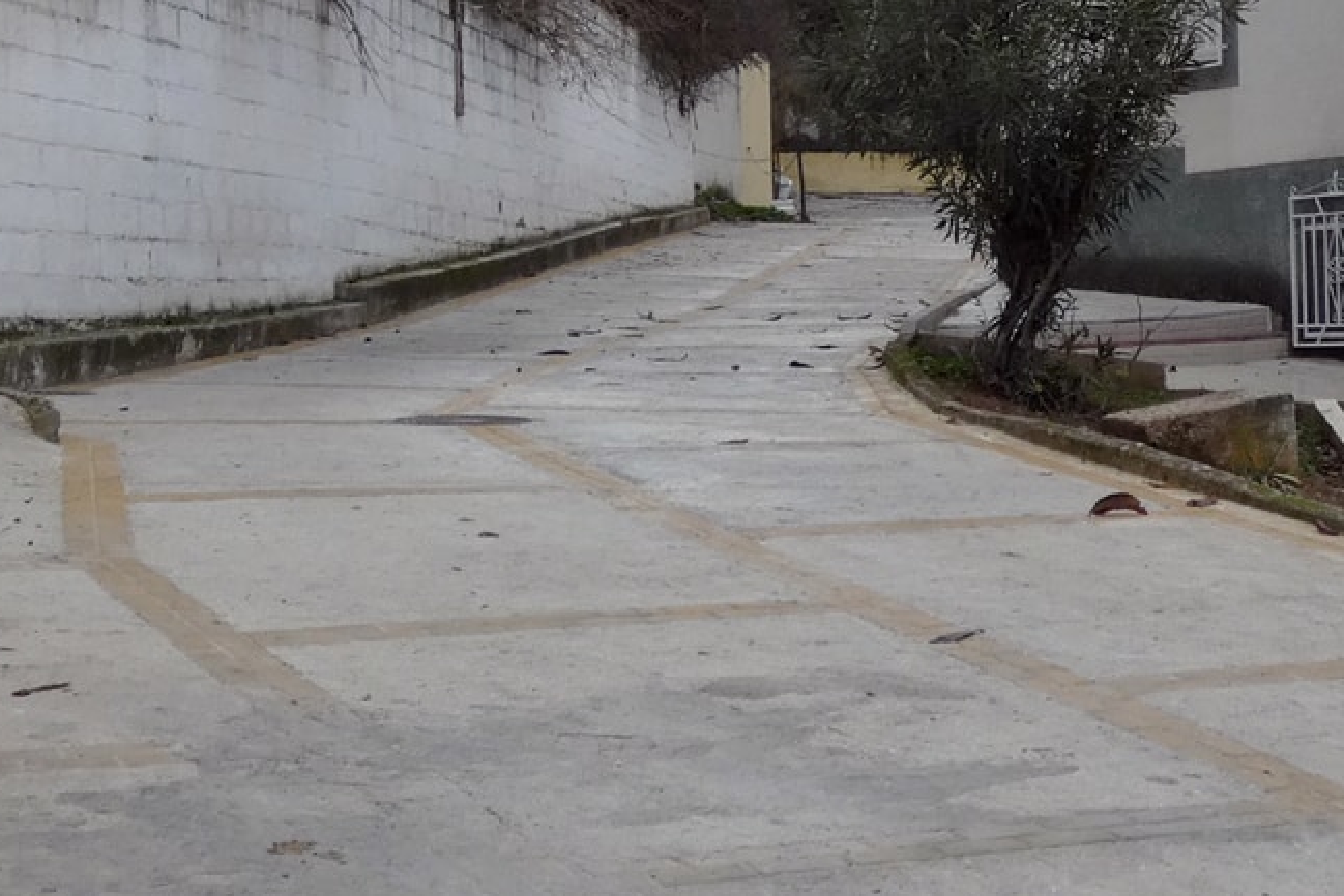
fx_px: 3062
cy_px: 366
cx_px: 1014
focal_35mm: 82
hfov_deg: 24.5
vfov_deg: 16.6
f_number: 3.1
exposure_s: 1/800
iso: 80
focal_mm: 4.6
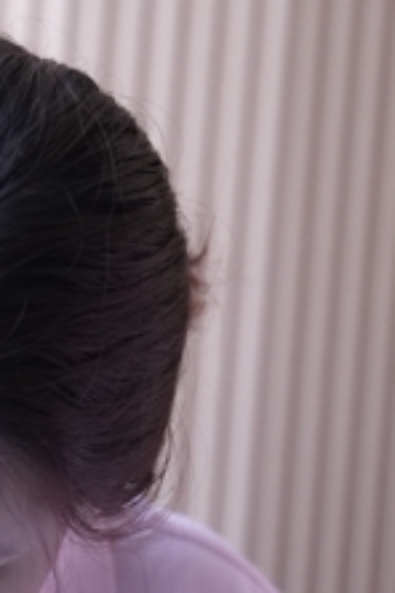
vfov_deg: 10.6
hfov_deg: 6.9
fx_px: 3176
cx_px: -299
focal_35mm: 193
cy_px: 565
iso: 2000
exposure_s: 1/1250
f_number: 2.5
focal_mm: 44
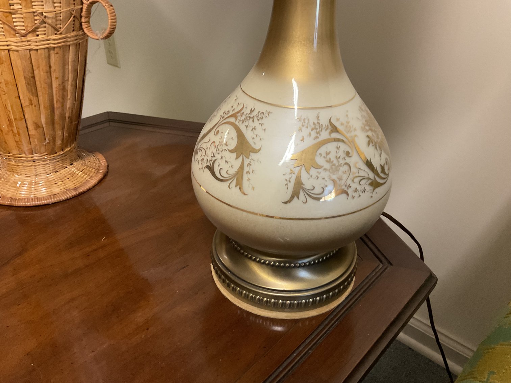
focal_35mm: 29
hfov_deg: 61.7
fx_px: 428
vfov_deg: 48.2
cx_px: 256
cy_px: 192
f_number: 1.8
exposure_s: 1/40
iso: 250
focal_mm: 3
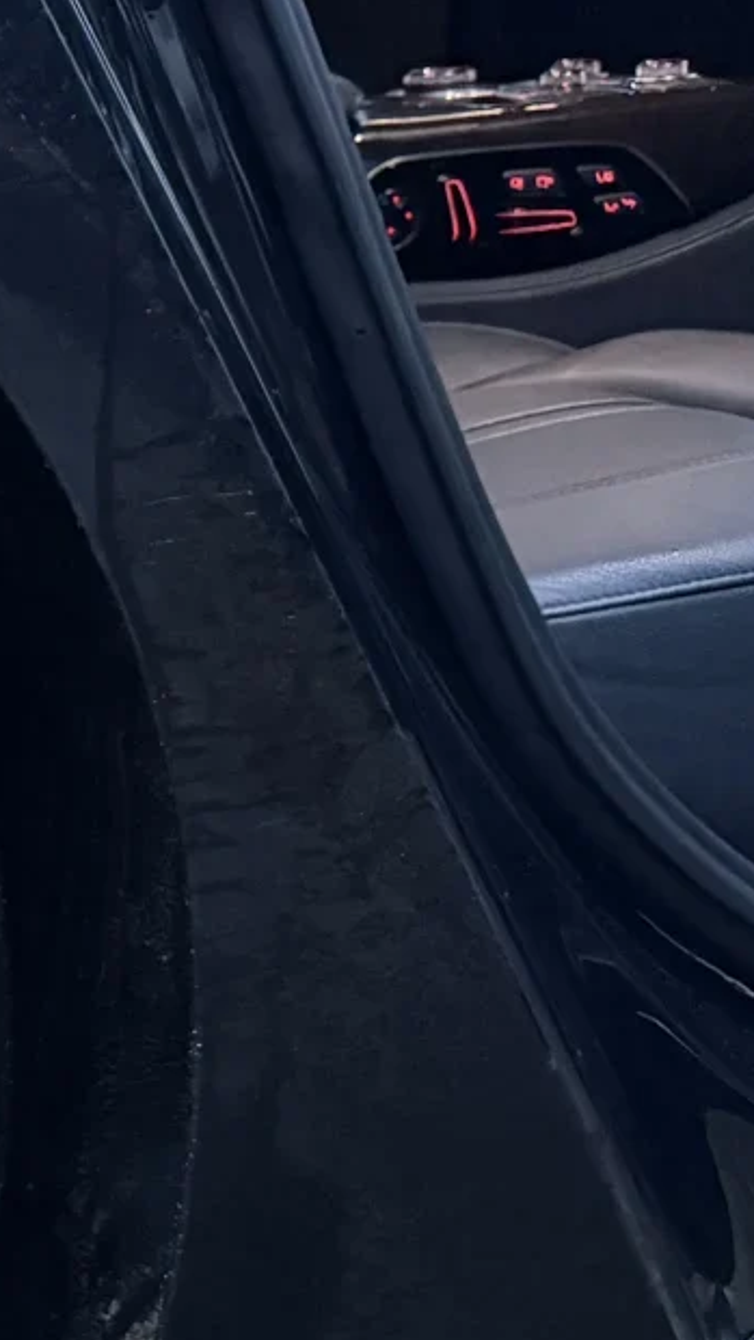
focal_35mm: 81
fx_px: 2877
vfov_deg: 26.0
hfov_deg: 12.0
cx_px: -1050
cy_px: 966
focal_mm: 6.76
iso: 1000
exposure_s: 1/39
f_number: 1.78
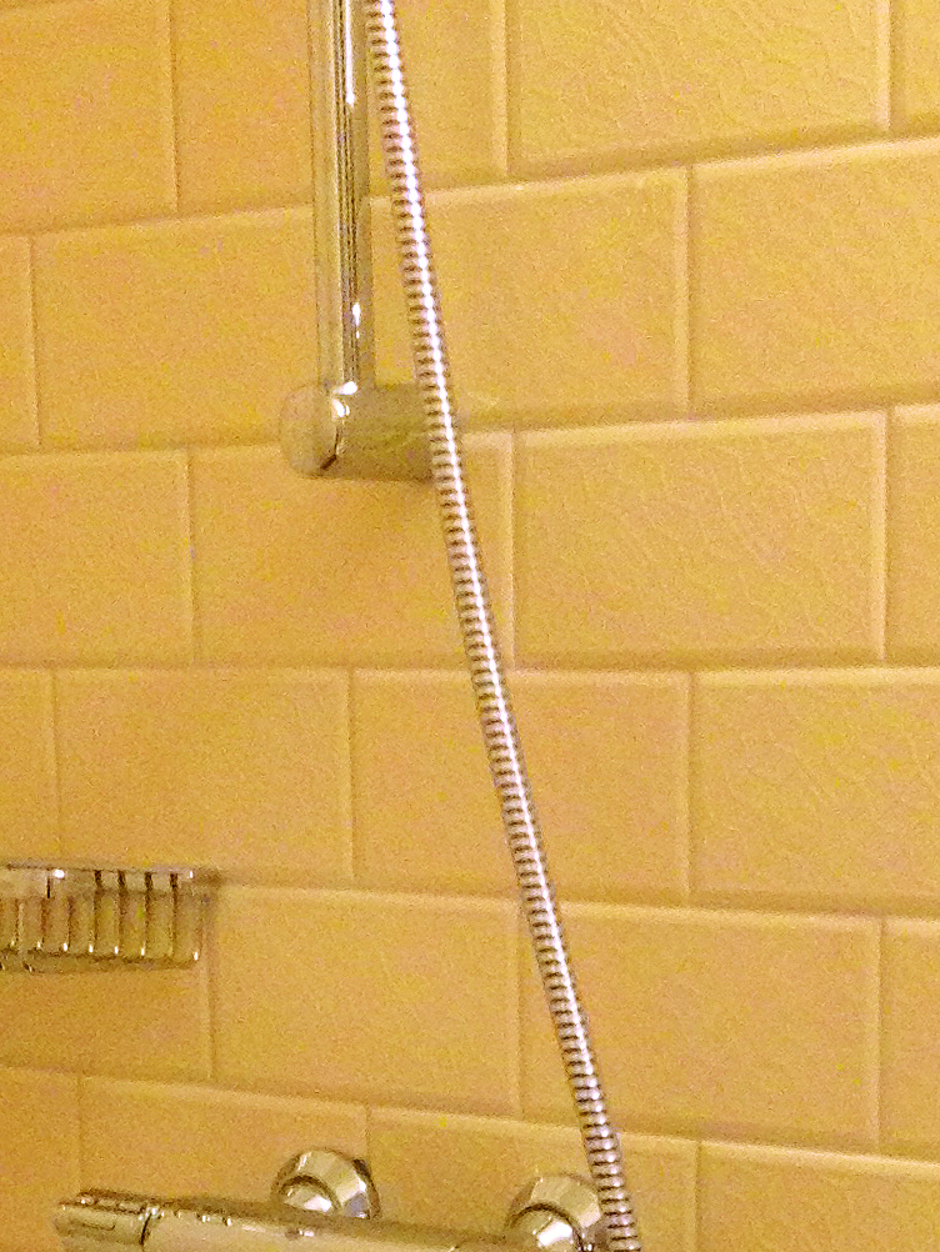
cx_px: 482
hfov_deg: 13.0
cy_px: 1537
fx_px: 4126
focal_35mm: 114
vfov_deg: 16.5
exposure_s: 1/20
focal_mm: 4.28
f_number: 2.4
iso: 250
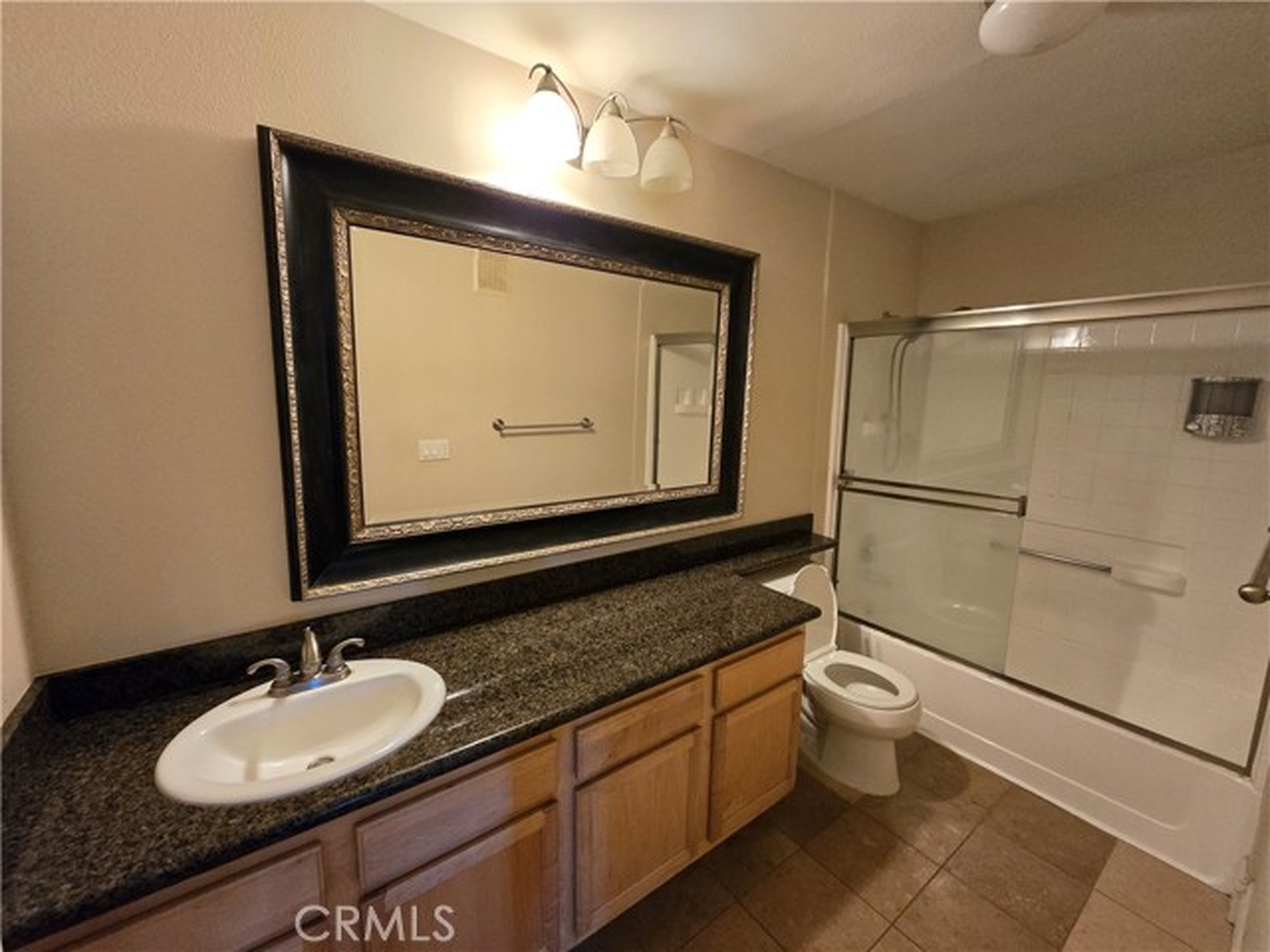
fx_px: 477
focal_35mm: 13
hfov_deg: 106.2
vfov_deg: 89.9
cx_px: 635
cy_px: 476
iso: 1250
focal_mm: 2.2
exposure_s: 1/30
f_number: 2.2
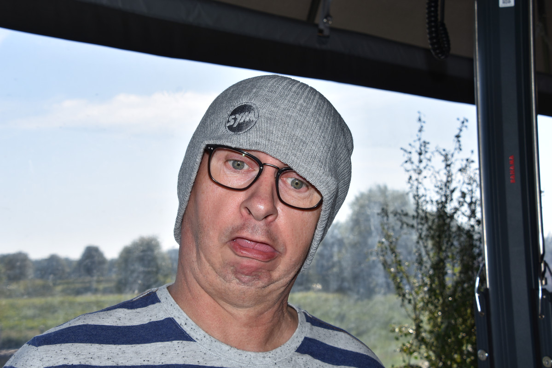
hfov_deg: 35.0
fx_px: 874
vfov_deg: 23.8
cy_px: 184
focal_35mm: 57
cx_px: 276
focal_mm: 38
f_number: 10
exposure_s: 1/250
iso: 100
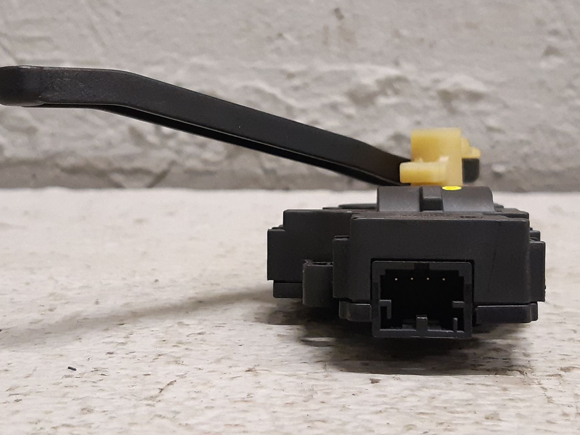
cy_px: 199
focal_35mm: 37
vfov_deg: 38.6
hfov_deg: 50.1
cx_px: 293
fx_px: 620
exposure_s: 1/50
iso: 320
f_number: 1.7
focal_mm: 3.93
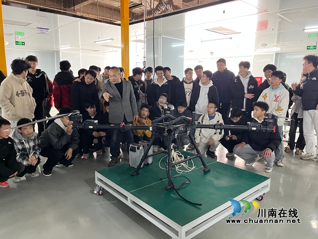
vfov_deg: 53.1
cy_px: 120
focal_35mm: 26
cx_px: 159
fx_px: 239
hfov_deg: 67.3
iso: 800
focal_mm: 5.1
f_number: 1.6
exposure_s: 1/25
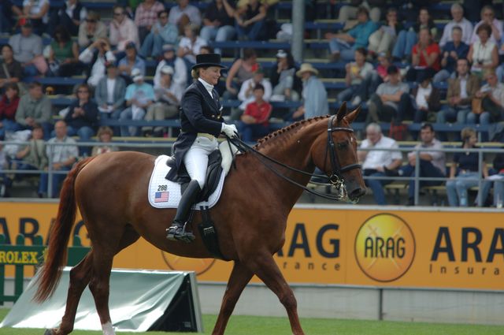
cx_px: 252
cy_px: 168
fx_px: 6502
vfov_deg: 2.9
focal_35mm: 465
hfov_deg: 4.4
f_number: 5.6
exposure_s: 1/500
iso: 200
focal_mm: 310
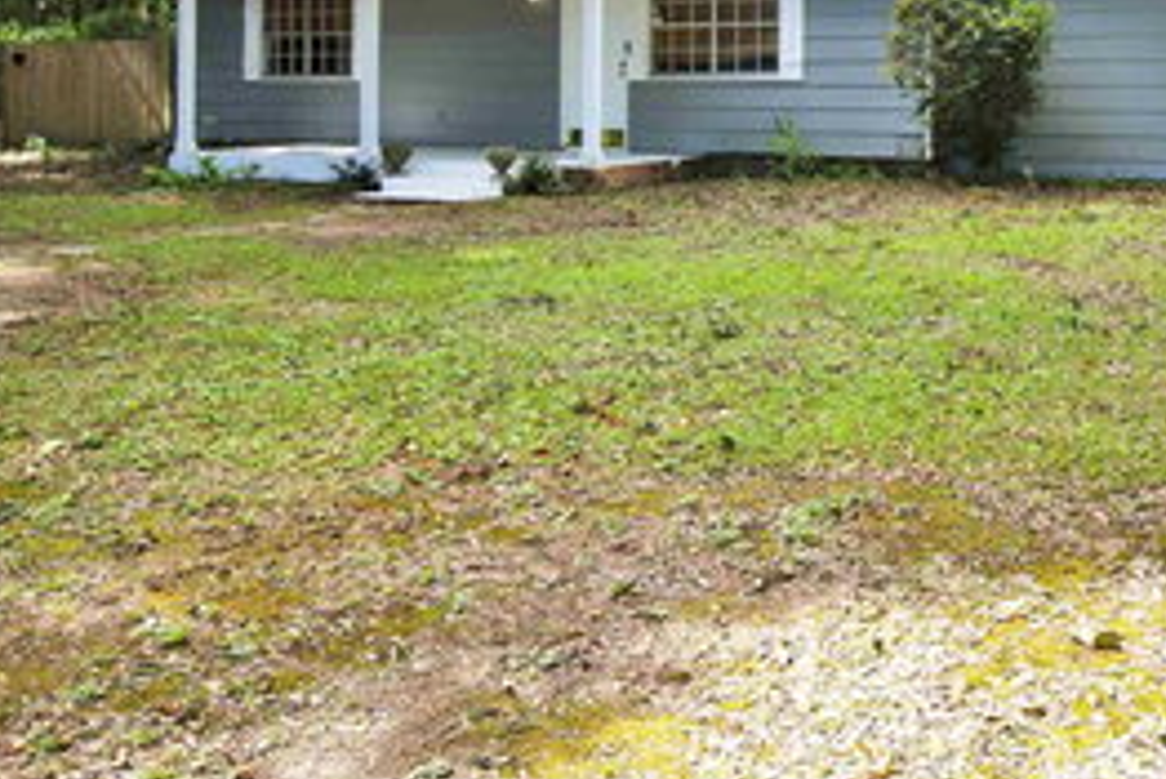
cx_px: 895
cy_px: 78
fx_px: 1264
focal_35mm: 39
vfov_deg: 32.5
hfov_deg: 47.4
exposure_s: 1/60
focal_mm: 20
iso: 200
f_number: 11
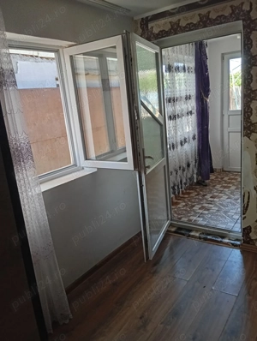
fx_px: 276
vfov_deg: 63.4
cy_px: 170
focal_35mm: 28
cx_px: 128
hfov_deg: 49.9
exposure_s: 1/50
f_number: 1.8
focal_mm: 4.22
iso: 562
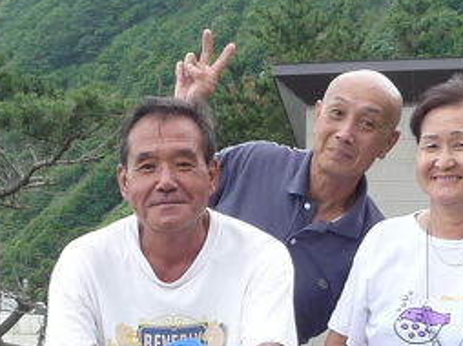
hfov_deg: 15.3
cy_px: 343
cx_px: 73
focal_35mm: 128
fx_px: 1710
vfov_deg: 11.5
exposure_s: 1/100
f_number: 3.4
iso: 100
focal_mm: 5
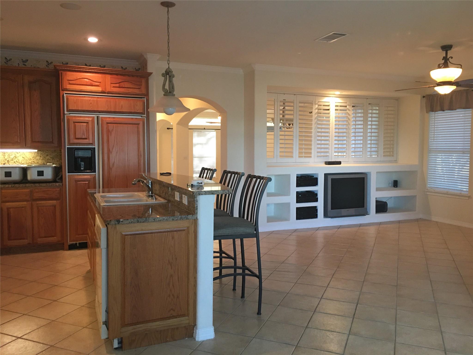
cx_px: 236
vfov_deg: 48.2
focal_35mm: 29
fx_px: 396
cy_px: 178
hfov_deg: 61.7
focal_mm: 4.15
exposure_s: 1/15
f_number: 2.2
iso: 80
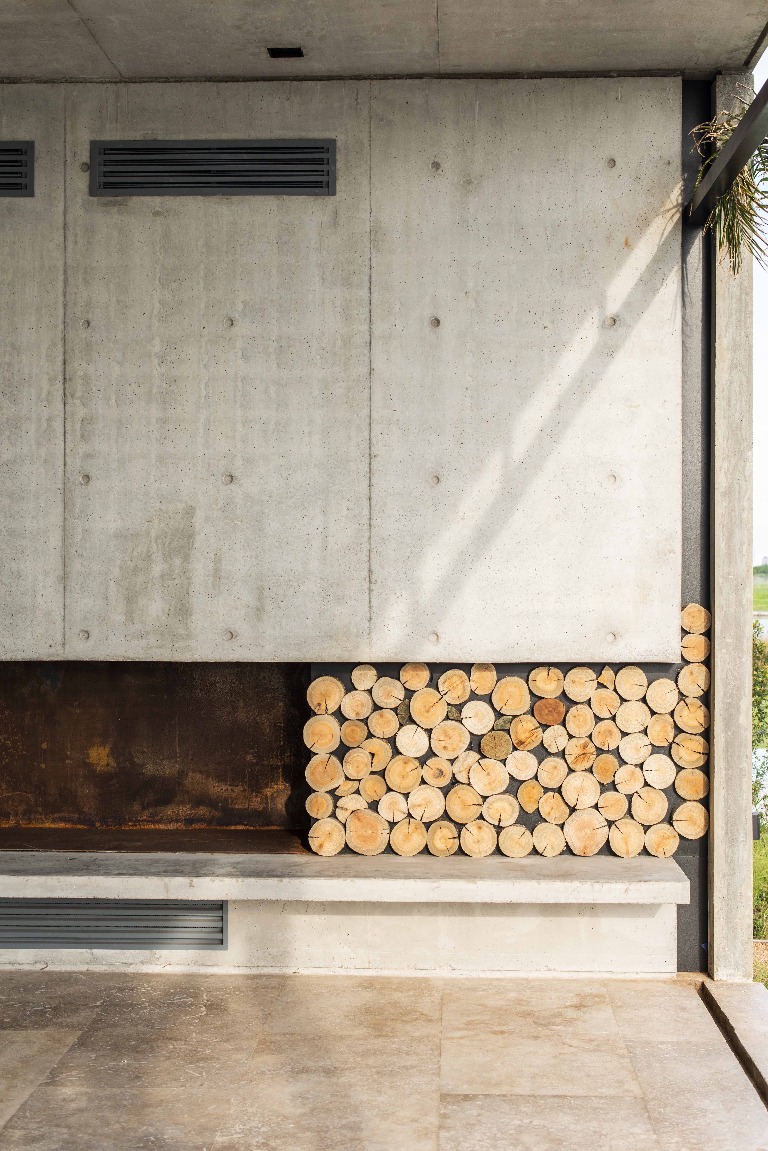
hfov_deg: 27.0
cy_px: 576
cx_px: 384
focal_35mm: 50
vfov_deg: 39.6
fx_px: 1599
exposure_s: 1/250
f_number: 5.6
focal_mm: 50
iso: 320
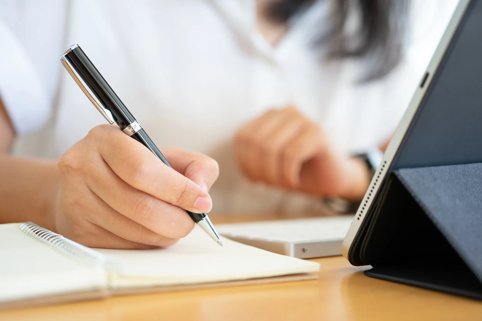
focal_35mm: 50
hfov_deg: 39.6
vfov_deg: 27.0
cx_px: 241
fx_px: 669
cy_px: 160
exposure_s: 1/80
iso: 320
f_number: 2.8
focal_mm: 50
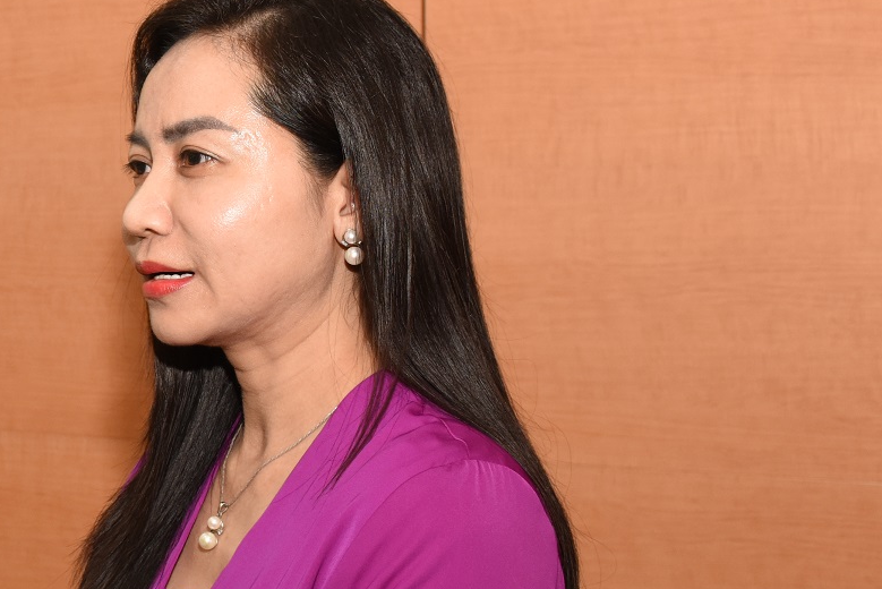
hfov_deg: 26.4
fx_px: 1667
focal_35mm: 68
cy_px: 203
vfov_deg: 20.0
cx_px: -170
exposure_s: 1/60
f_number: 5.6
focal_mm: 24
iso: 800
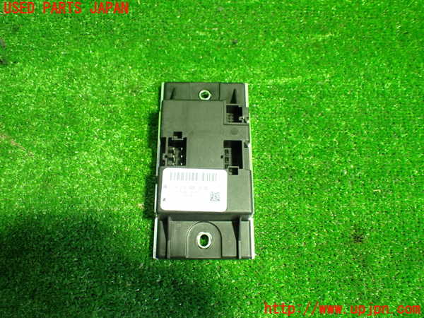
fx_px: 367
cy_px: 159
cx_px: 212
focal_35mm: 30
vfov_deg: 46.8
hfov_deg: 60.0
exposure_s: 1/60
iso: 800
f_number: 2.3
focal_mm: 5.4
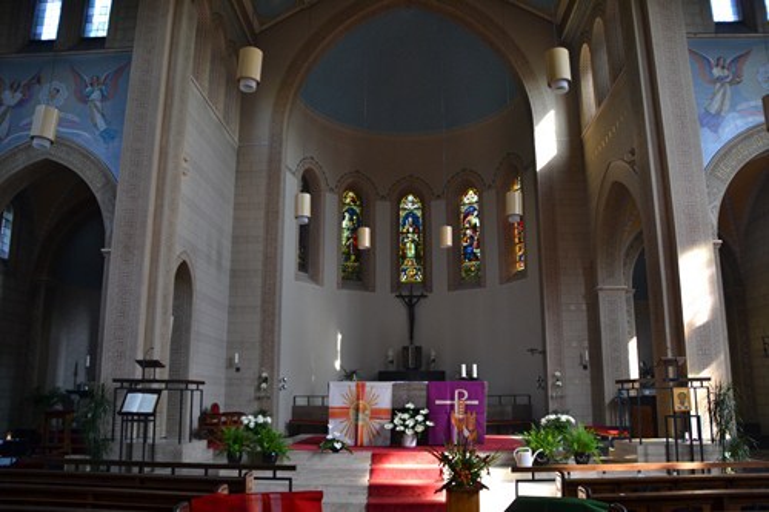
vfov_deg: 47.9
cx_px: 384
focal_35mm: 27
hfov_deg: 67.4
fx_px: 577
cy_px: 256
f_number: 3.5
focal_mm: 18
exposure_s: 1/60
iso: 500
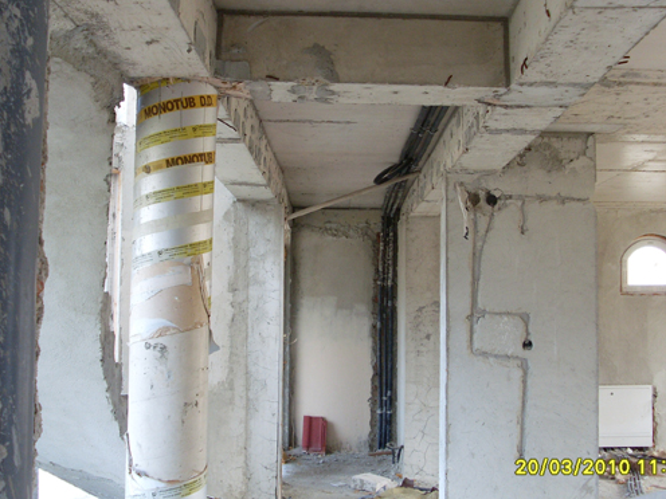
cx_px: 338
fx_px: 885
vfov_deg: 31.5
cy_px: 224
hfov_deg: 41.2
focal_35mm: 46
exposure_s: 1/60
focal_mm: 6.3
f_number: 3
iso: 100
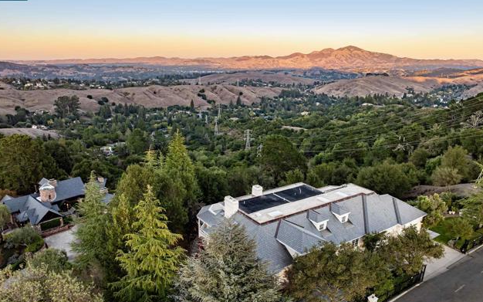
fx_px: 342
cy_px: 177
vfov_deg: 47.4
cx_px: 242
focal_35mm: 26
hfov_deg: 70.4
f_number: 2.8
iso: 200
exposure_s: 1/320
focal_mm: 12.29
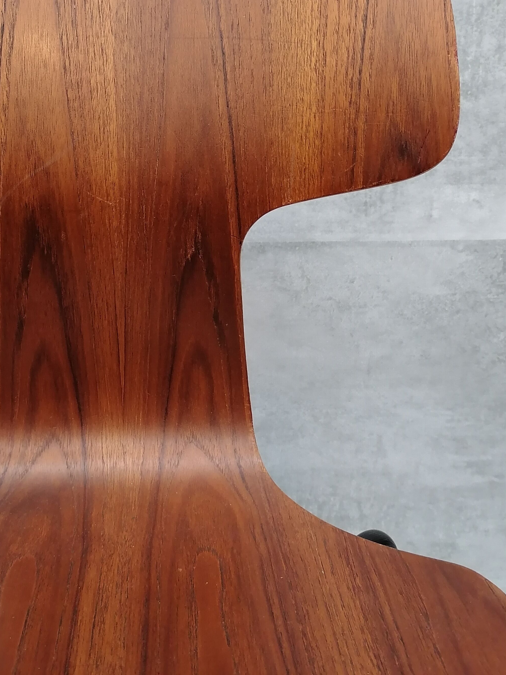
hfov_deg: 36.7
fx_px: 760
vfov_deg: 46.2
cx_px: 203
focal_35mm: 39
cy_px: 169
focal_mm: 5.3
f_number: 1.8
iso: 320
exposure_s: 1/33.3
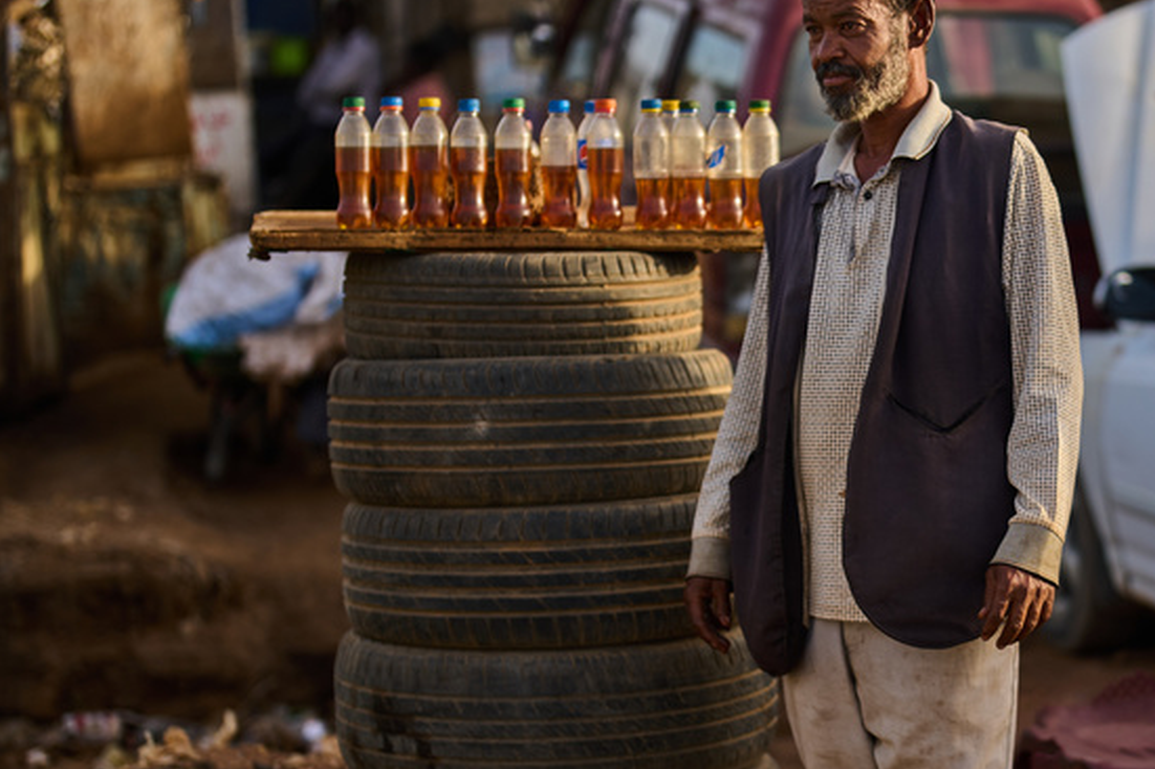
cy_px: 532
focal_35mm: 93
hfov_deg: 21.6
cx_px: 952
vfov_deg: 14.7
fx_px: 2983
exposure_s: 1/3200
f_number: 1.2
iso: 80
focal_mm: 50
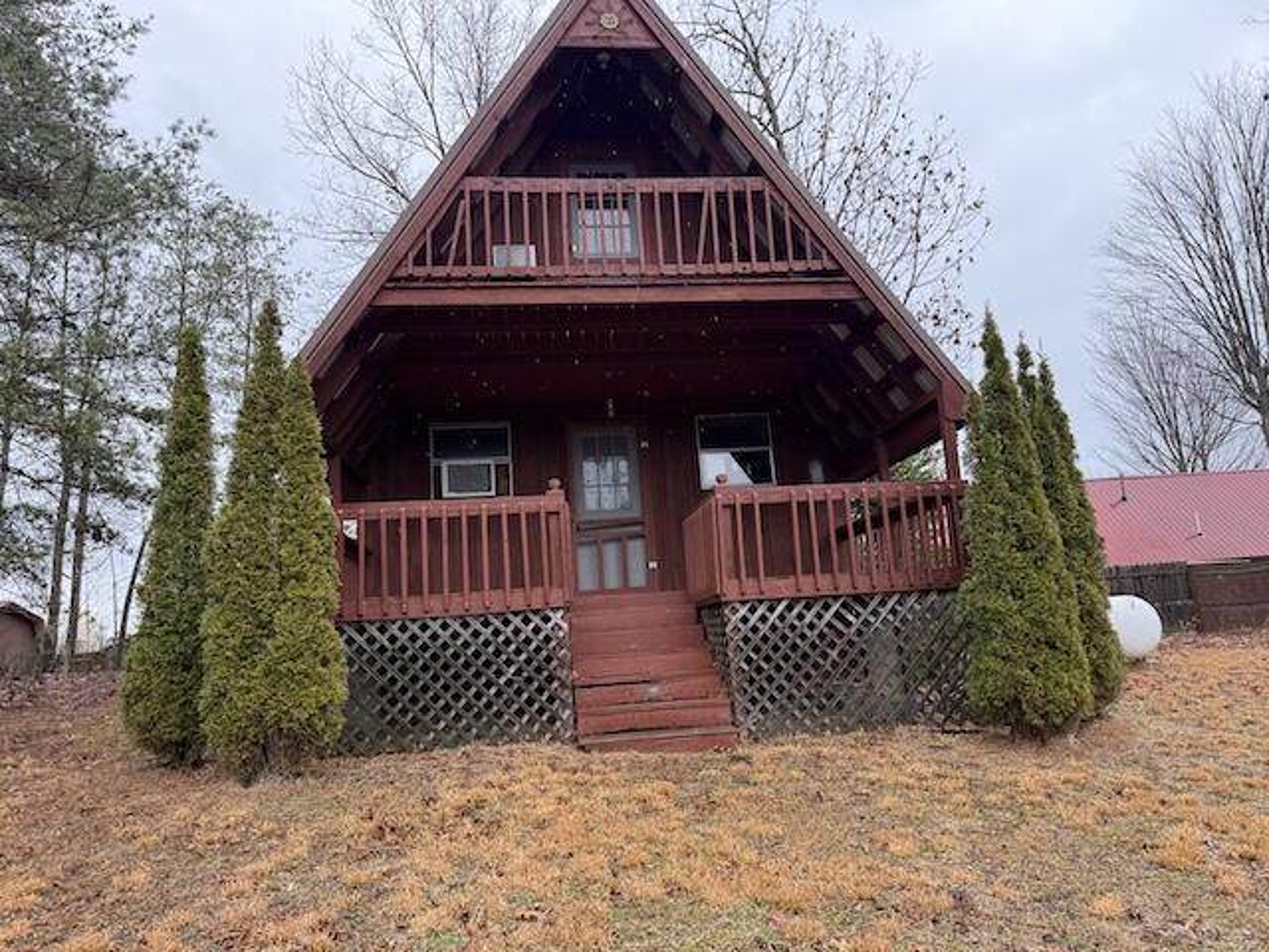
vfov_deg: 56.8
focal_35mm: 24
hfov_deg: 71.6
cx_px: 634
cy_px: 476
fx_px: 880
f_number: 1.78
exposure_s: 1/231
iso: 100
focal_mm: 6.76
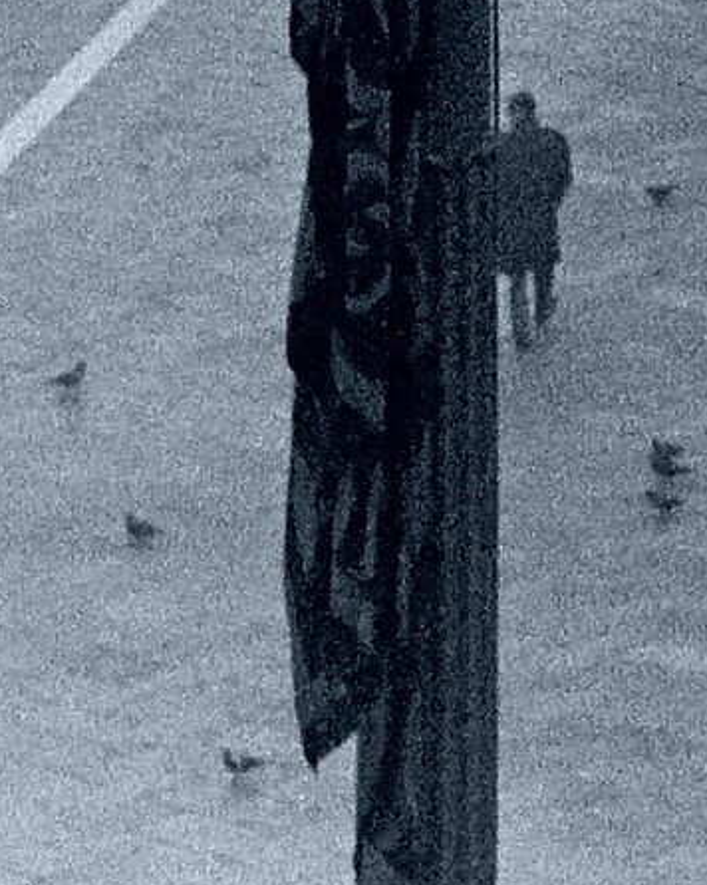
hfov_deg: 3.6
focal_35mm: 417
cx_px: 2328
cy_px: -365
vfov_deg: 4.6
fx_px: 10909
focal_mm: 55
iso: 1400
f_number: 2.8
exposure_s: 1/125
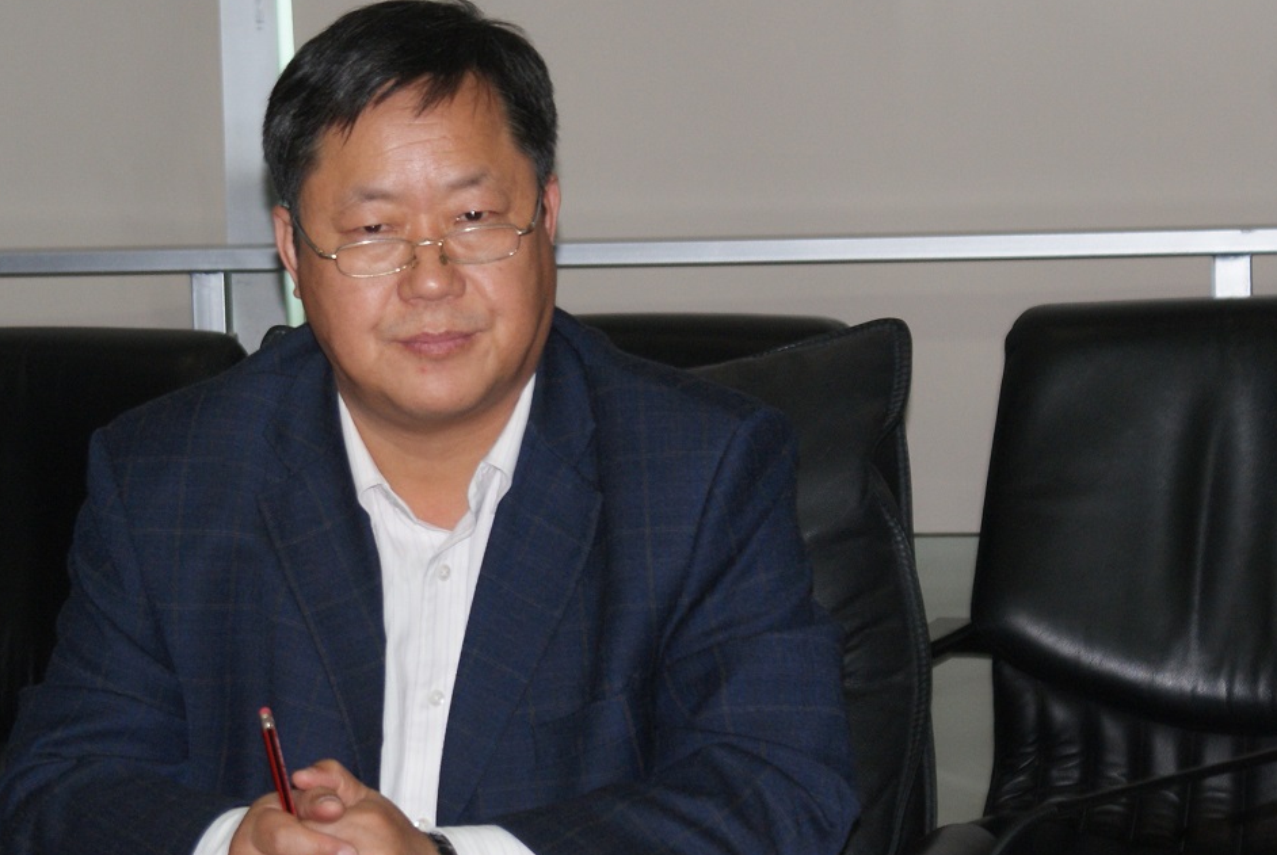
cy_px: 493
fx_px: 5257
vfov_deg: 9.3
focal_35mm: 148
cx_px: 349
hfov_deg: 13.8
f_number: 5.6
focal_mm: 60
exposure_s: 1/100
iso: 400
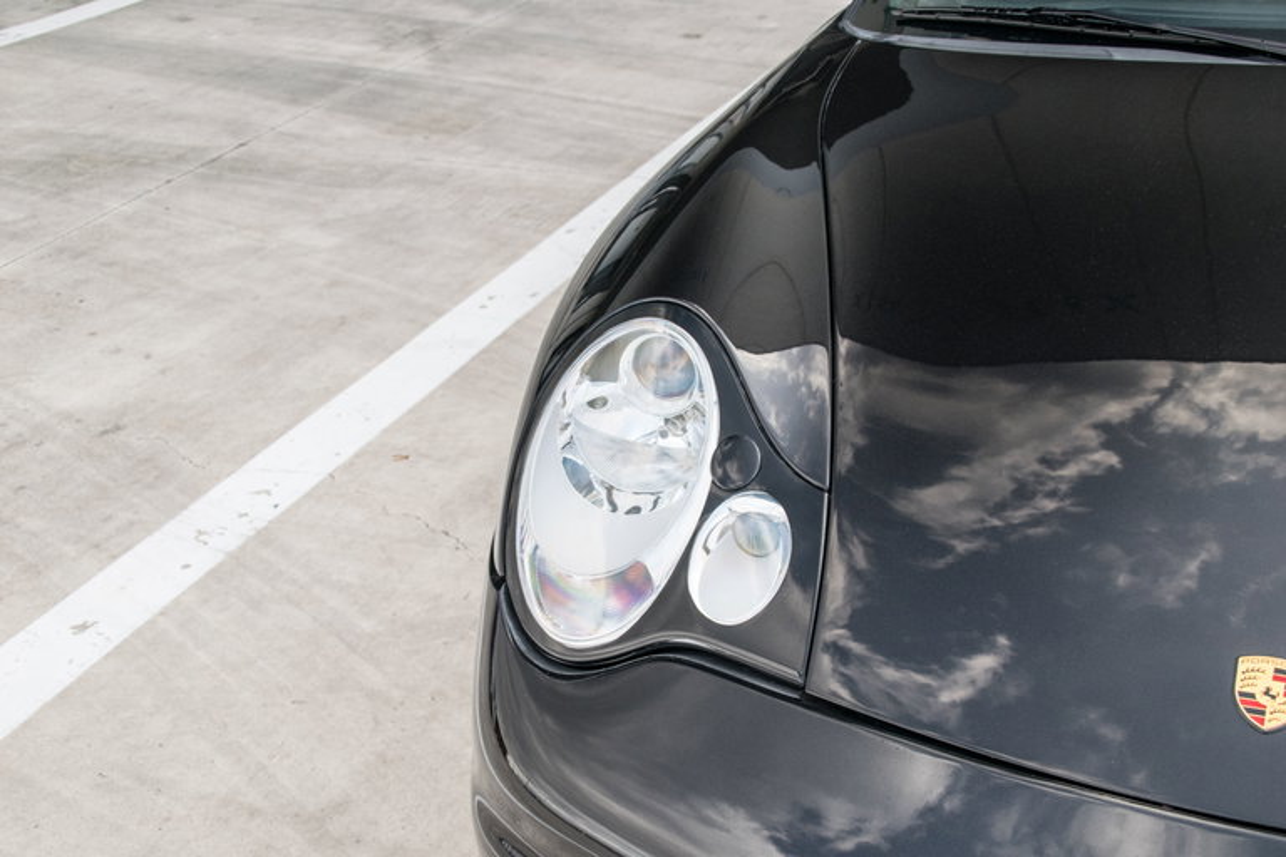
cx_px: 643
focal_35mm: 51
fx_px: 1822
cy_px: 428
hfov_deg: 38.9
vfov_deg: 26.5
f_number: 7.1
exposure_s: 1/200
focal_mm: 34
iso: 400
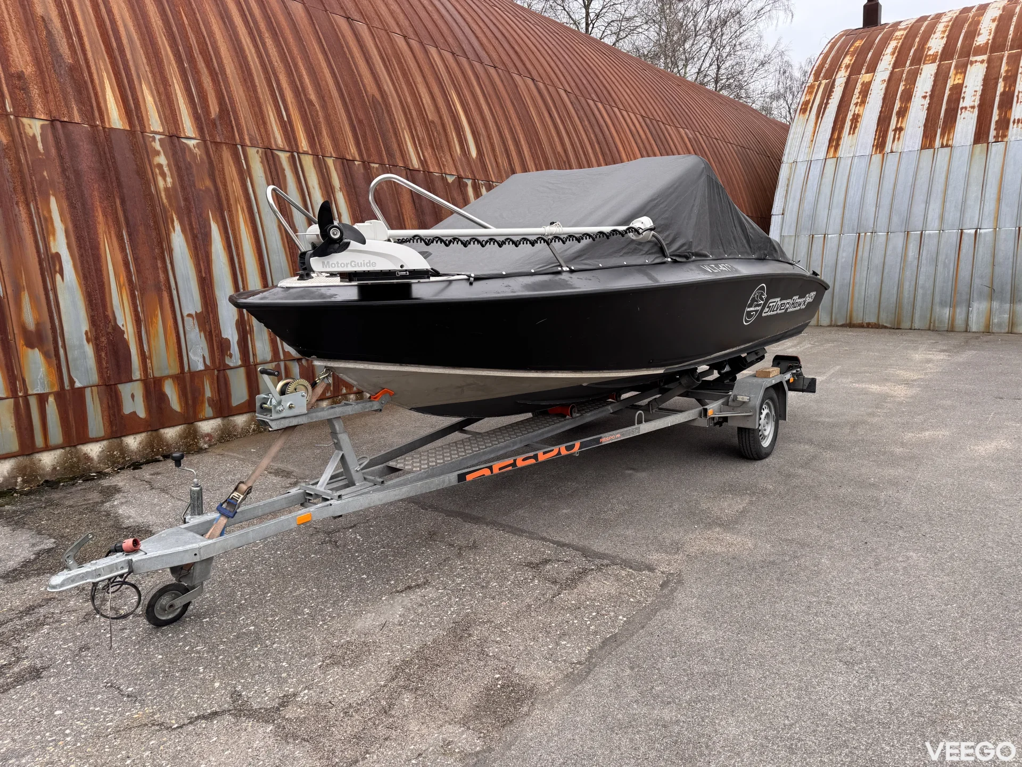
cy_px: 384
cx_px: 511
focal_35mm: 24
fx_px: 709
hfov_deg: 71.6
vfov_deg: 56.8
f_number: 1.78
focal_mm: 6.76
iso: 80
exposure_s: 1/394
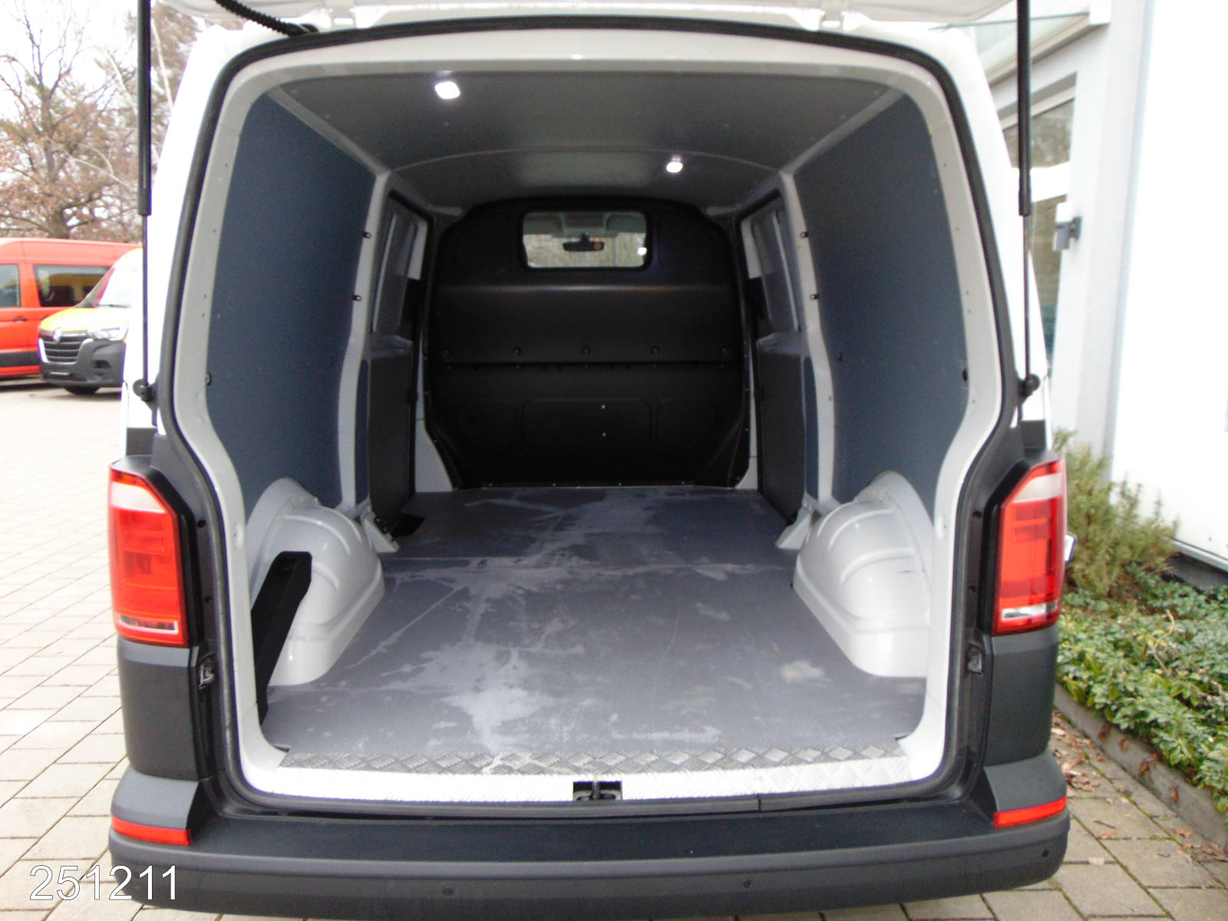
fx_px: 887
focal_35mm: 25
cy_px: 460
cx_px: 614
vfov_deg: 54.9
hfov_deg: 69.4
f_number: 3
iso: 200
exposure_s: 1/30
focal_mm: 4.5
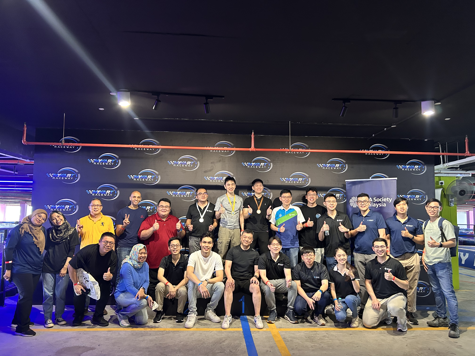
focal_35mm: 26
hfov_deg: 67.3
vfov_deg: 53.1
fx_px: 357
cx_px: 238
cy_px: 178
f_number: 1.5
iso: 320
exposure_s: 1/50
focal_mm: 5.7
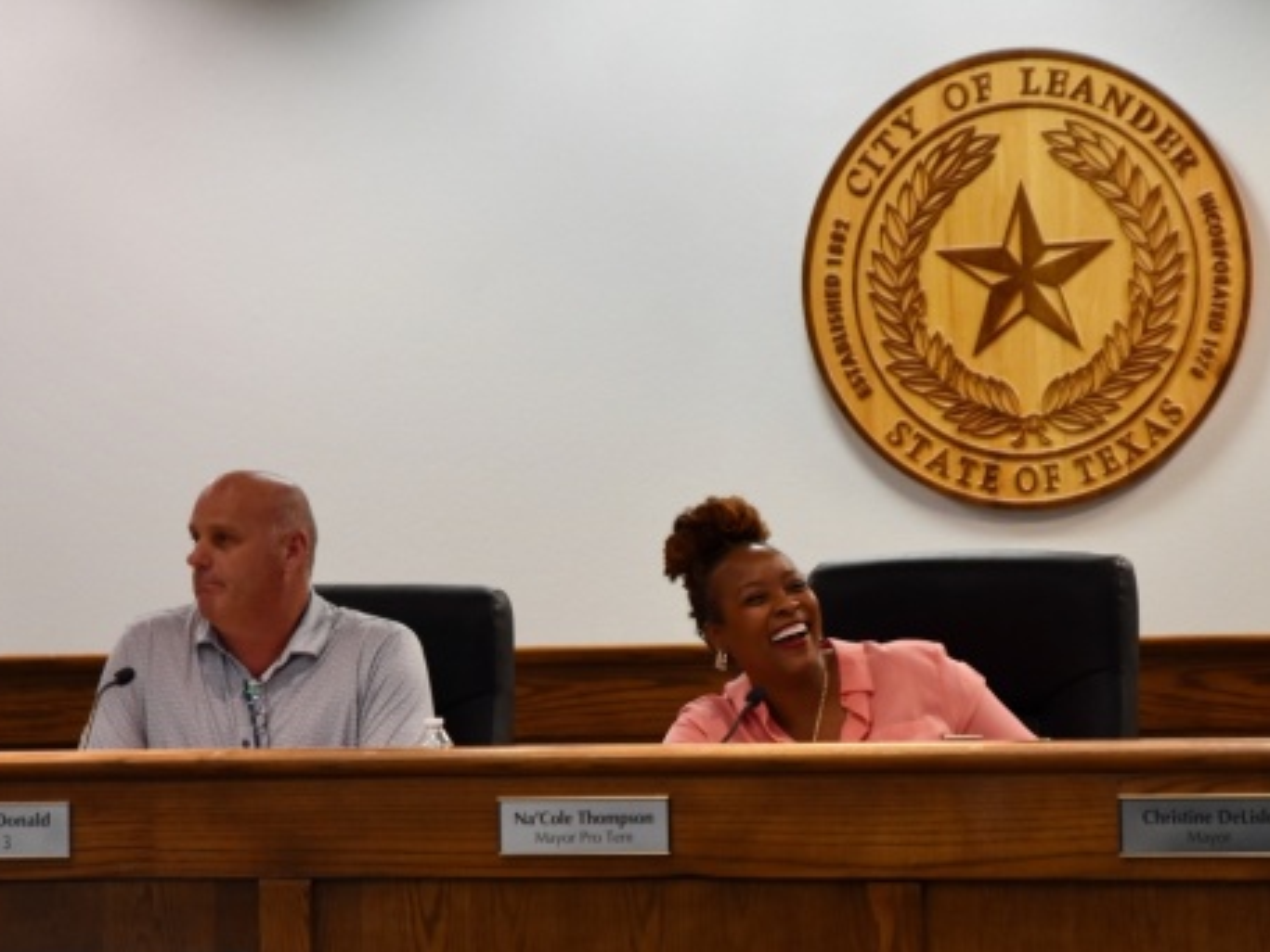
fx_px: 4219
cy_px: 479
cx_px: 593
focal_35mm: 115
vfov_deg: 12.9
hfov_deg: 17.1
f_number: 4.5
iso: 1250
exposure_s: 1/80
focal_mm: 70
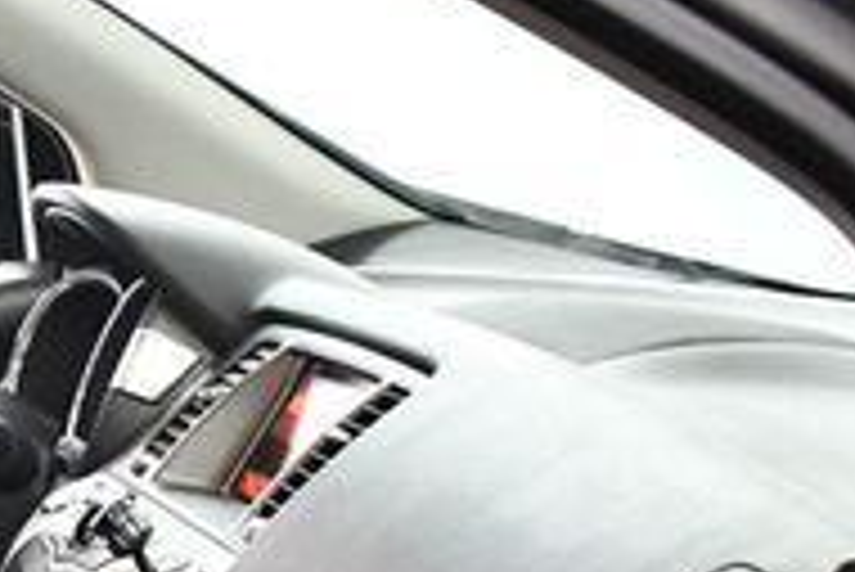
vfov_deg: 10.8
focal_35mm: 121
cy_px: 910
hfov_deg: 15.6
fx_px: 2876
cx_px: -405
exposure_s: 1/125
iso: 3200
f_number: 3.5
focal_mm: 18
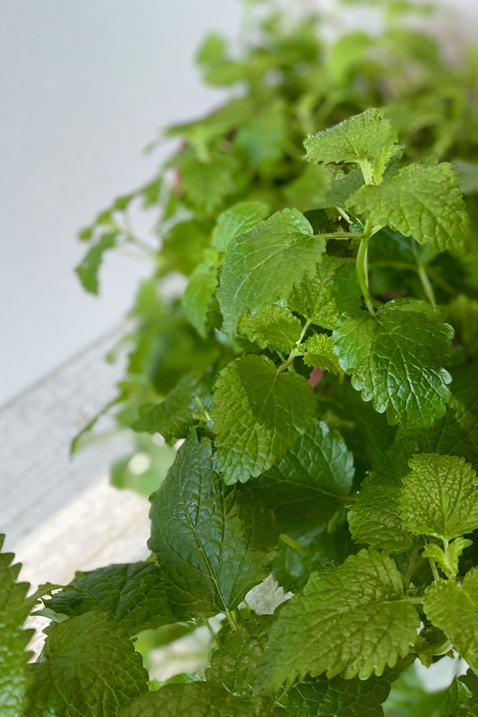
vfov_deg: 51.9
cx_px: 358
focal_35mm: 37
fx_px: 737
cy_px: 356
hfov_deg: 35.2
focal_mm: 4.25
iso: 250
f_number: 1.8
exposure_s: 1/60
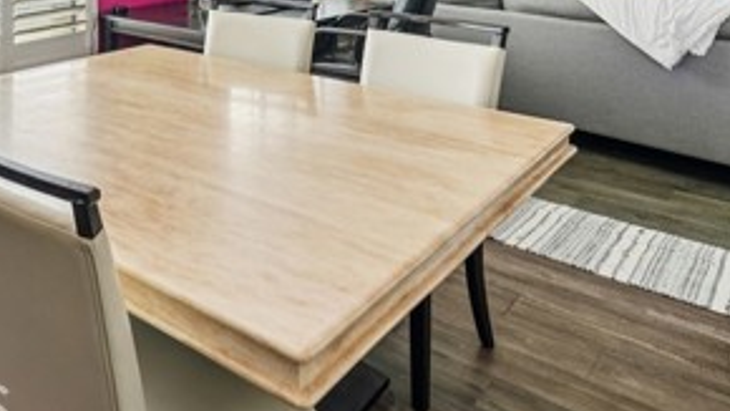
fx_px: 738
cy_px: -93
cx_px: 30
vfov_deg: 27.1
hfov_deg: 45.8
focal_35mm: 38
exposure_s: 1/125
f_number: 6.7
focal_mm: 16.5
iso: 400
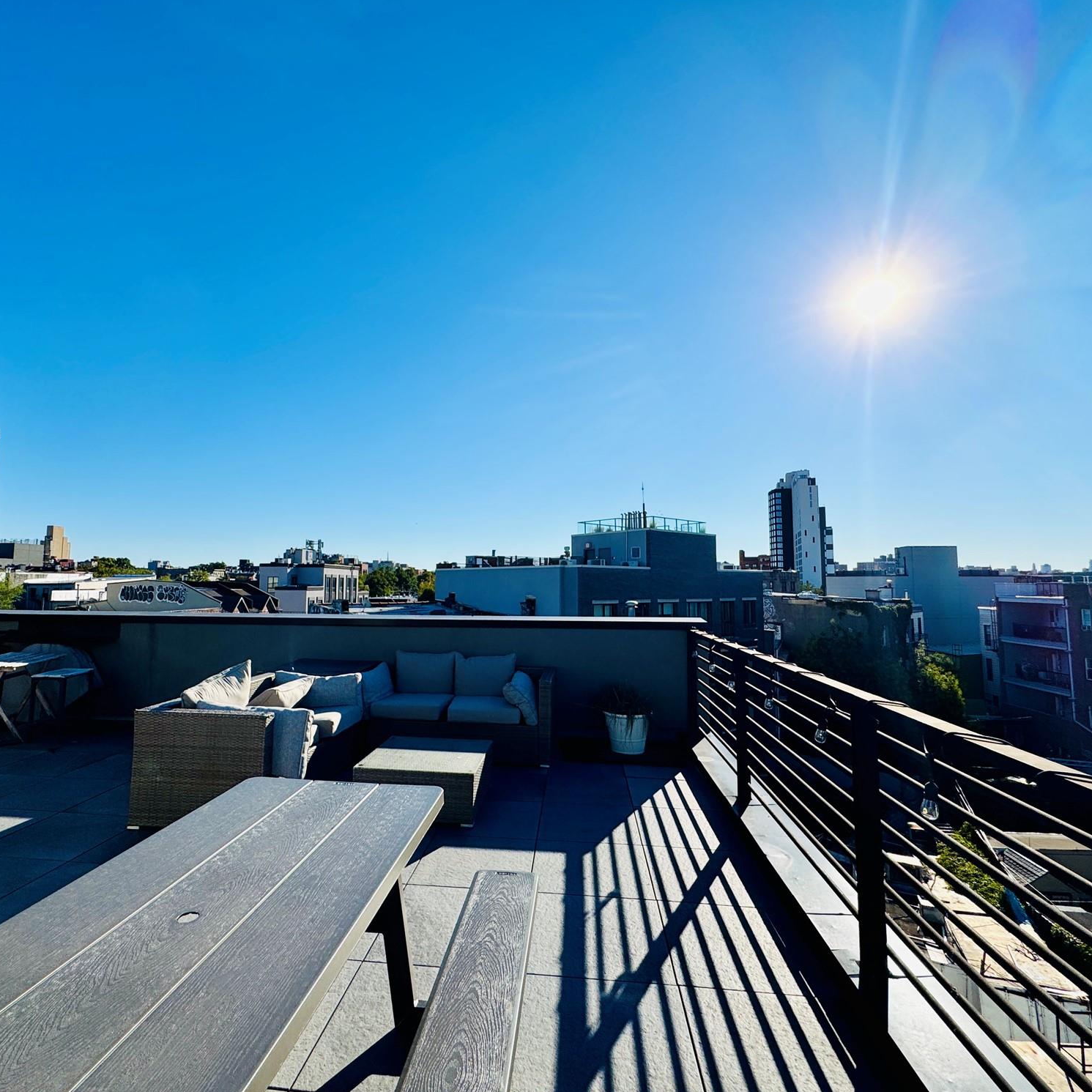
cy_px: 532
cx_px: 511
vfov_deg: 84.0
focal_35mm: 17
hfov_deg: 83.9
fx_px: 607
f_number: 2.2
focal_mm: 2.22
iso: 50
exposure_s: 1/3717
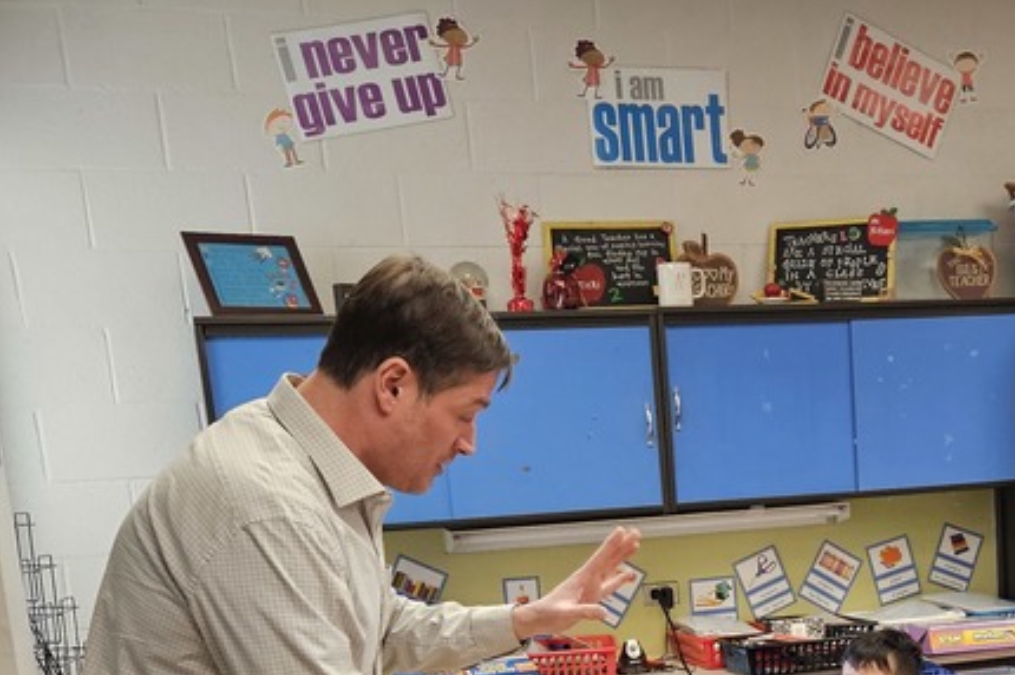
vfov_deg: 22.2
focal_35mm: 57
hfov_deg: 33.9
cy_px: 781
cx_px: 831
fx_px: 1606
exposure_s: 1/120
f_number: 1.8
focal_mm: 5.4
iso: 320
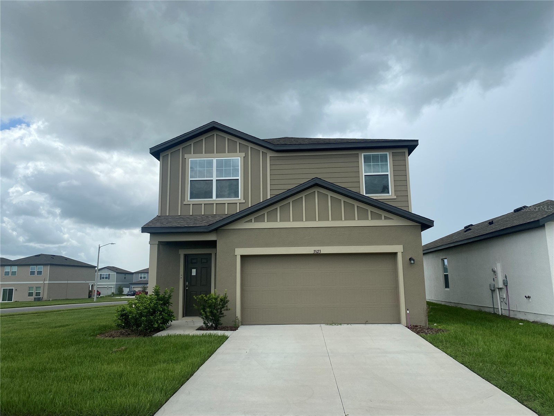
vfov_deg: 53.1
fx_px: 416
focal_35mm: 26
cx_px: 277
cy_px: 208
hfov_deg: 67.3
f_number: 1.8
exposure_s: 1/2817
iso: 32
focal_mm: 4.25
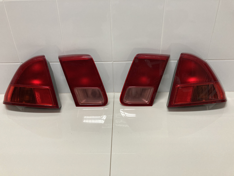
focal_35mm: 28
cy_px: 88
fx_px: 189
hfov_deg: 63.4
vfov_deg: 49.7
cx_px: 117
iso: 160
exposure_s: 1/60
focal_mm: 3.99
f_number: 1.8
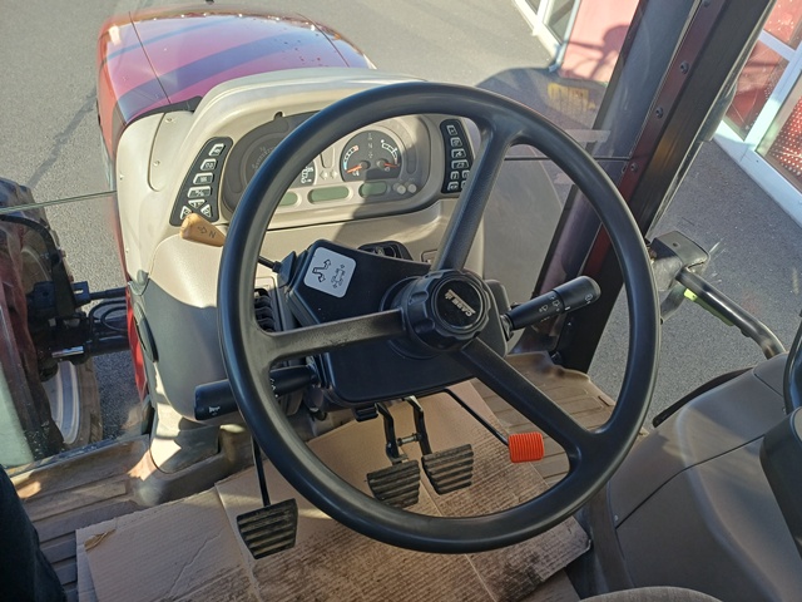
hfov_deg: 69.4
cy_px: 301
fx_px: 579
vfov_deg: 54.9
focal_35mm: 25
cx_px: 401
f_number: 1.8
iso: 50
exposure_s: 1/177
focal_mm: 4.65
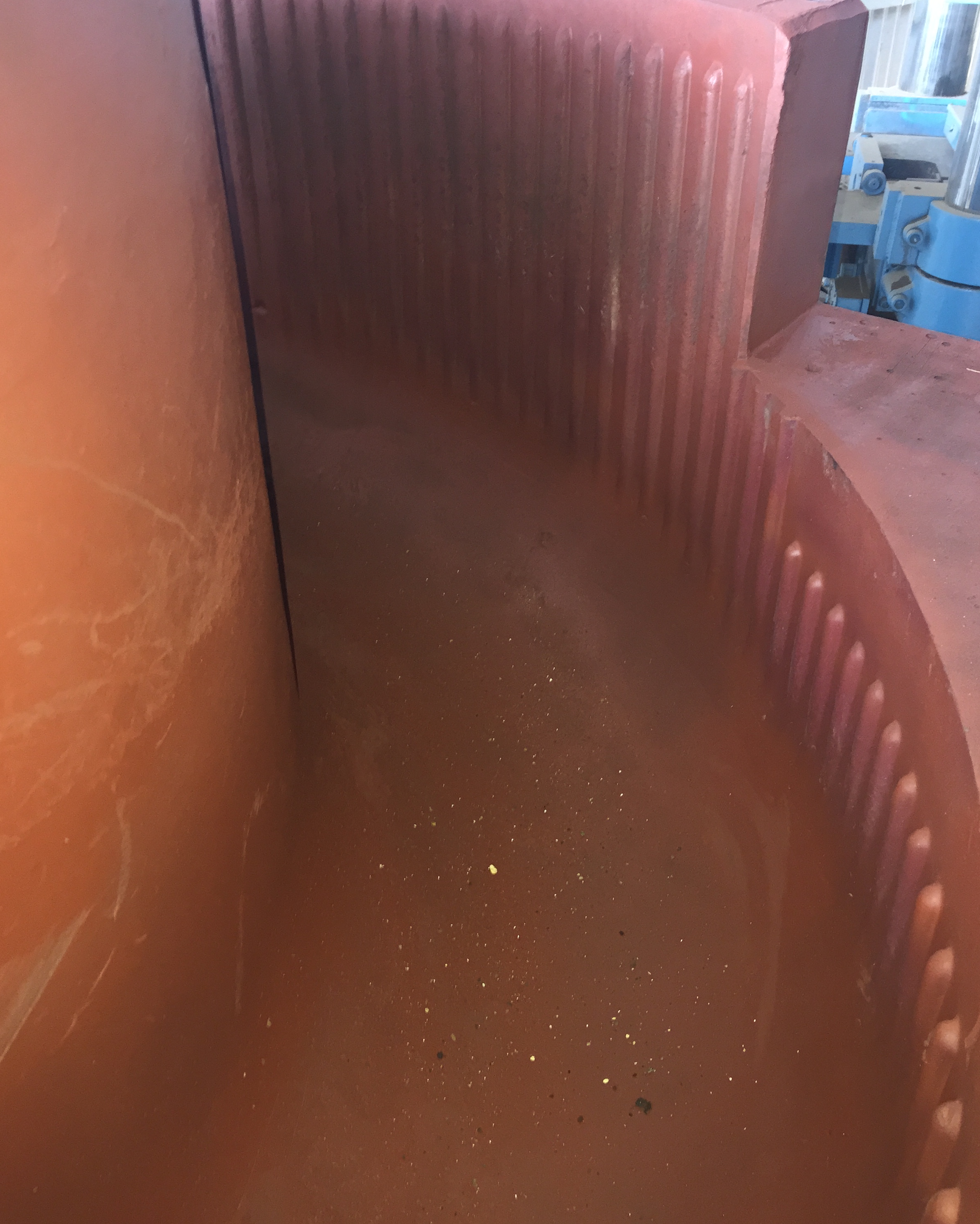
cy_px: 560
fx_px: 1124
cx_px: 482
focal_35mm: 31
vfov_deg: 57.1
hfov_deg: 47.1
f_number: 2.2
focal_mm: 4.15
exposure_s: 1/17
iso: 125
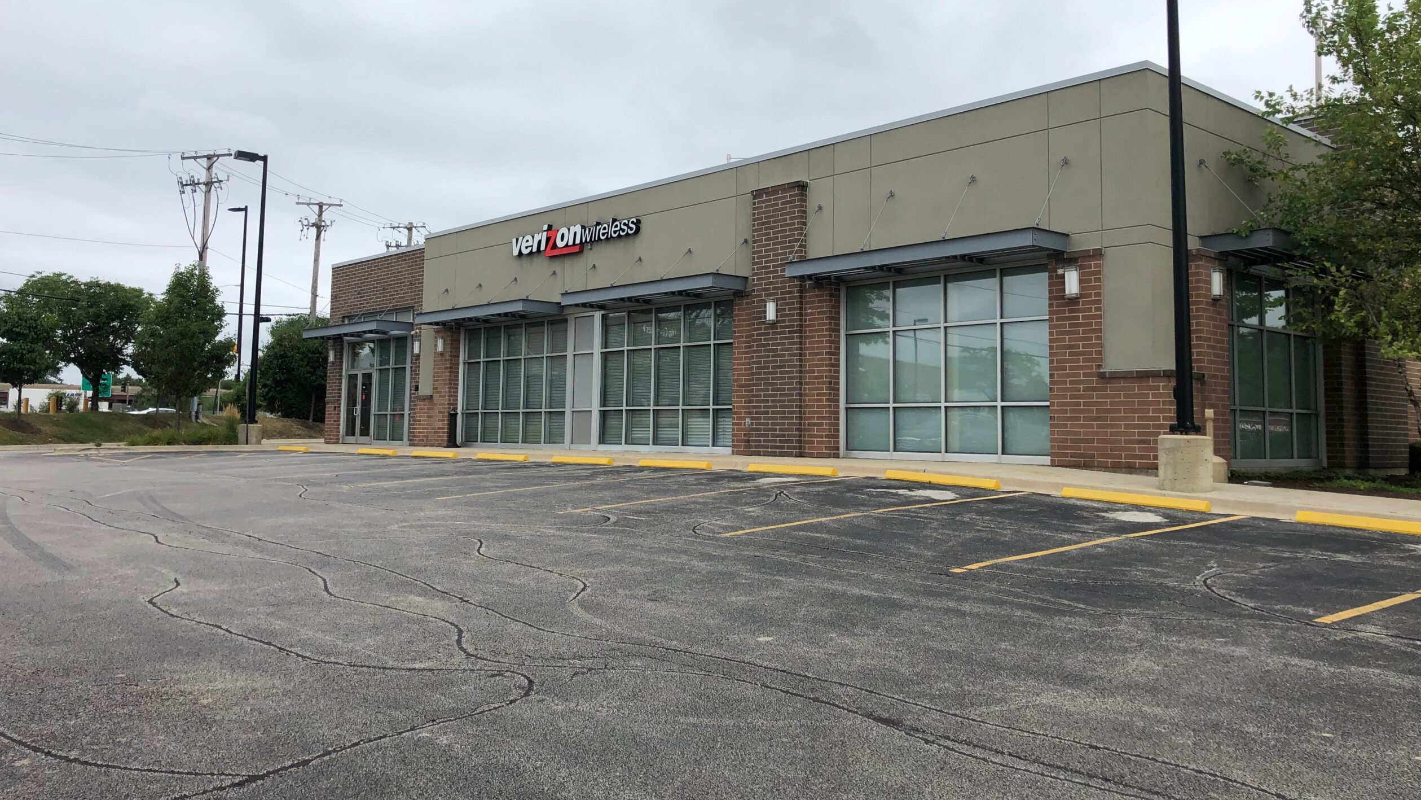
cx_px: 713
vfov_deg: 37.7
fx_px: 1168
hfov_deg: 62.6
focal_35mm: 31
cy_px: 342
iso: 20
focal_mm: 4
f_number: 1.8
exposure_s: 1/2000
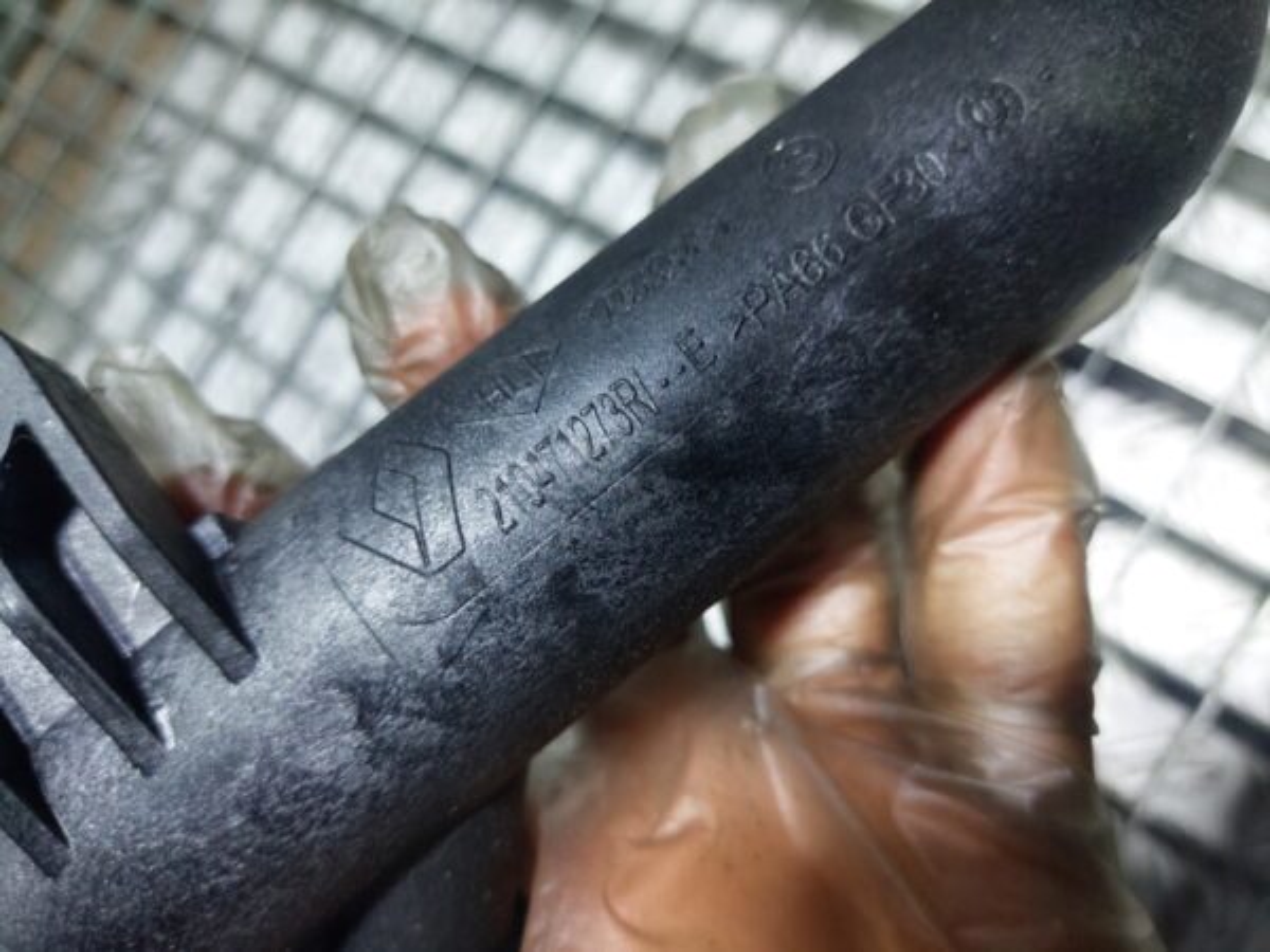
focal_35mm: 25
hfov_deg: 69.4
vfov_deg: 54.9
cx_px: 635
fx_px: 917
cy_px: 476
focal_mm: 5.23
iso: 200
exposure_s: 1/50
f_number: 1.8
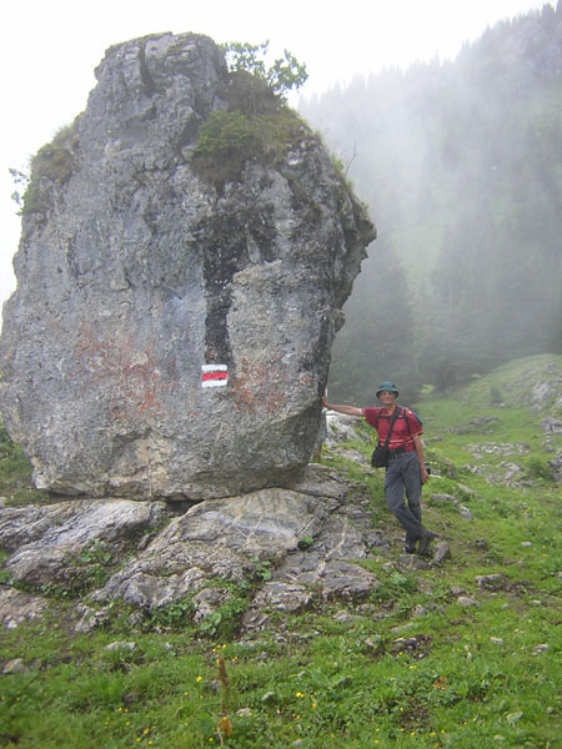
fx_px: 779
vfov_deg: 51.4
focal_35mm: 36
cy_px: 374
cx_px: 281
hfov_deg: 39.7
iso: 100
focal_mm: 4.7
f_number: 2.6
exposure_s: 1/287
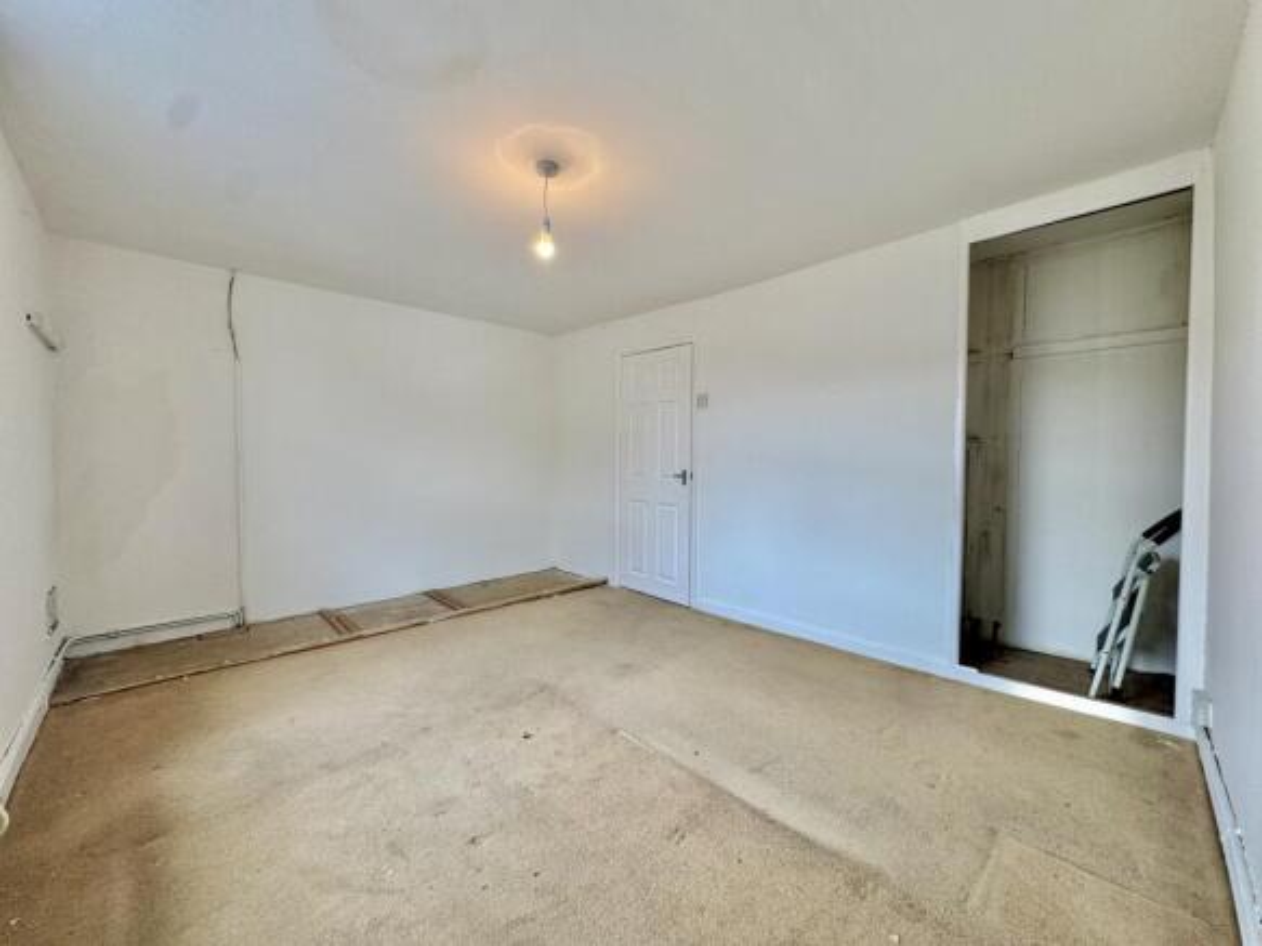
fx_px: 510
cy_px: 473
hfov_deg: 102.1
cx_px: 631
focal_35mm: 14
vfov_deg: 85.7
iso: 64
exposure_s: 1/100
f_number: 2.2
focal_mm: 2.22
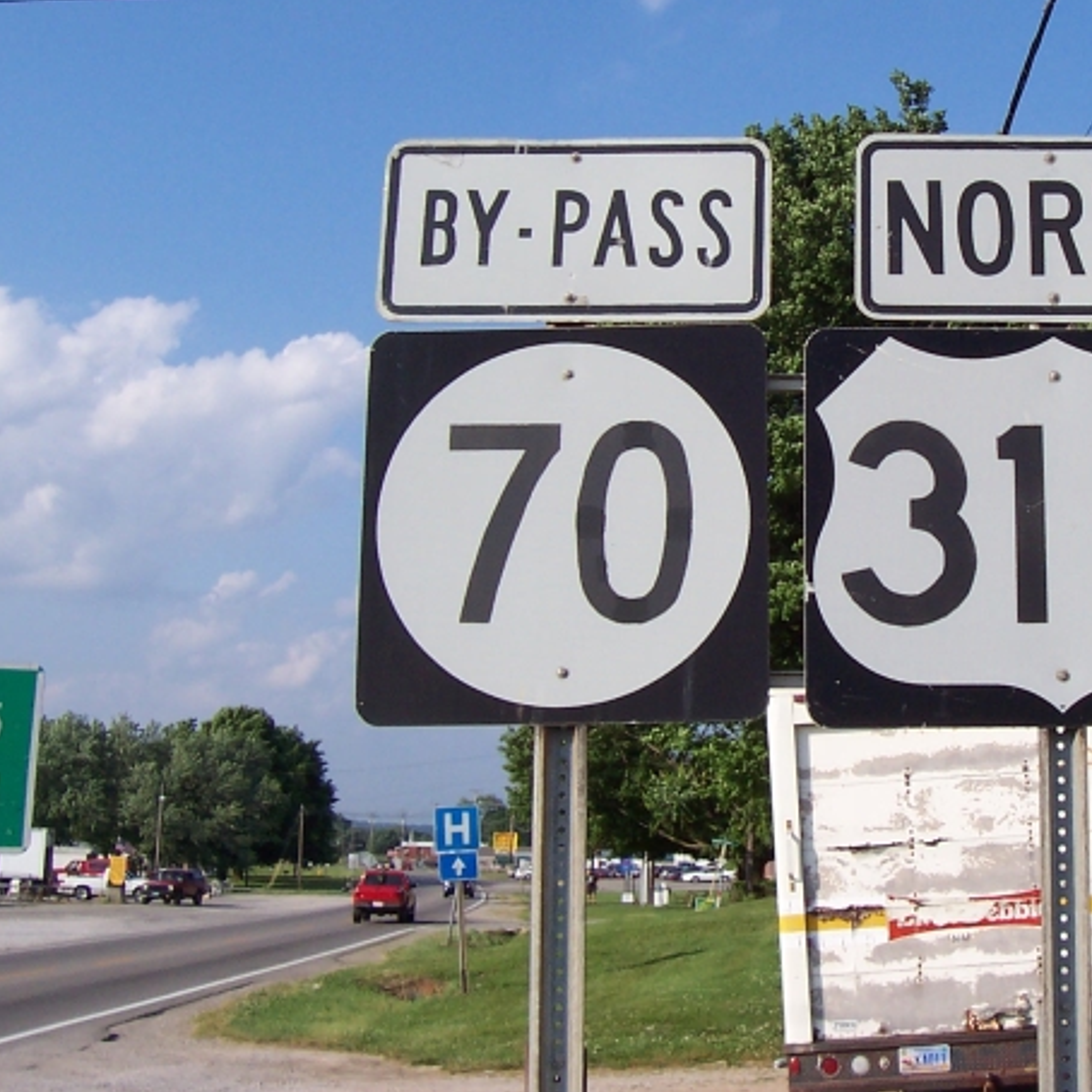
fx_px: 2034
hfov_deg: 29.3
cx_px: 885
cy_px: 416
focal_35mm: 57
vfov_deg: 29.9
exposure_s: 1/750
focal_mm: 5.6
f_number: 5.6
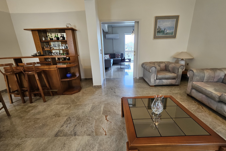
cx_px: 115
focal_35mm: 14
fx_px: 88
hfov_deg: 104.2
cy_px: 75
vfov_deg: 81.2
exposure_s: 1/50
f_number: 2.2
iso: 100
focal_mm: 1.74
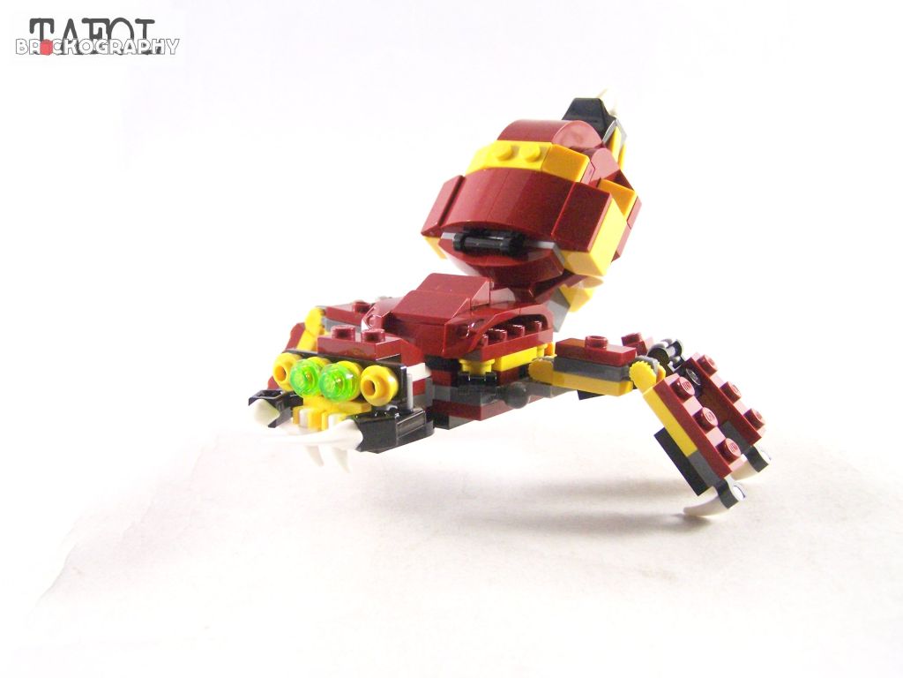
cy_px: 339
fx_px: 1122
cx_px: 452
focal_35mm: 43
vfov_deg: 33.6
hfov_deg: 43.9
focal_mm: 7.1
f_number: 3.2
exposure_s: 1/60
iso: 400
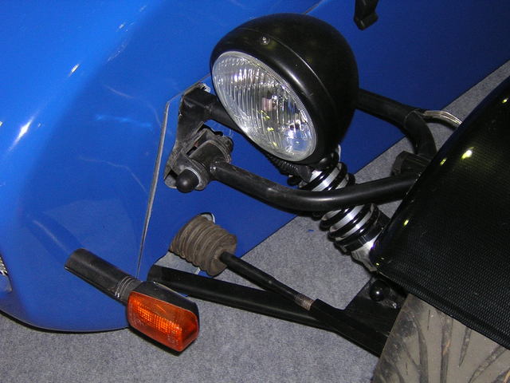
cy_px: 192
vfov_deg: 18.2
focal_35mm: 81
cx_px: 255
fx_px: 1193
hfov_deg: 24.1
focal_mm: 10.6
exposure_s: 1/60.1
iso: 315
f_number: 4
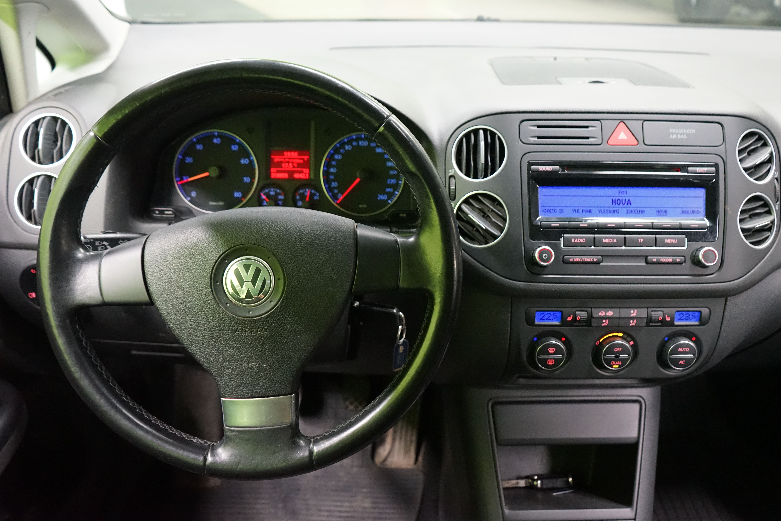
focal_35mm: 28
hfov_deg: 65.5
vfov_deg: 46.4
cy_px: 260
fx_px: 607
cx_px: 390
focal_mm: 28
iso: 6400
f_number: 5
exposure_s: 1/50
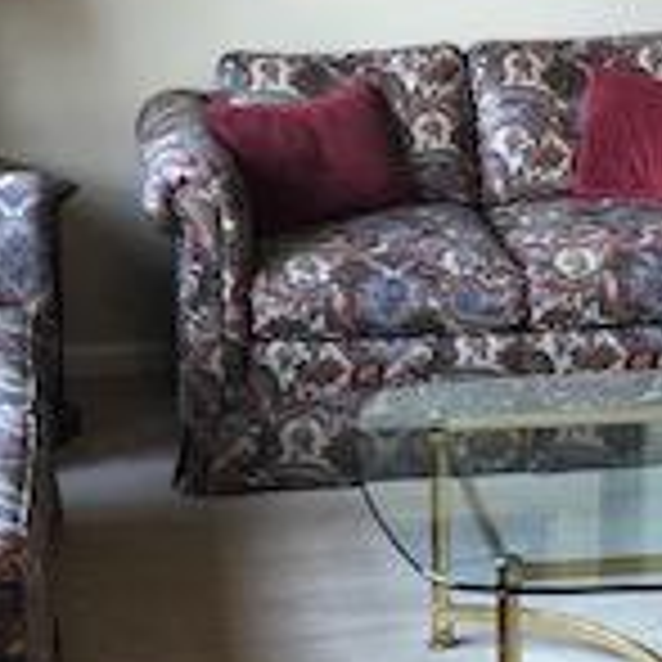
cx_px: 387
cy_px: 77
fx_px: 2337
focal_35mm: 108
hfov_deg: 16.1
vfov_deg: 15.9
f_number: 1.8
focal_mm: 3.99
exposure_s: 1/15
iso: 40
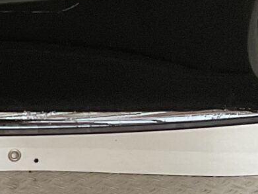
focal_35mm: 190
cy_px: 43
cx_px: -185
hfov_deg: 9.9
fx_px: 1416
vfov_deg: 7.8
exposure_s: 1/50
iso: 50
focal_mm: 3
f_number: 1.8
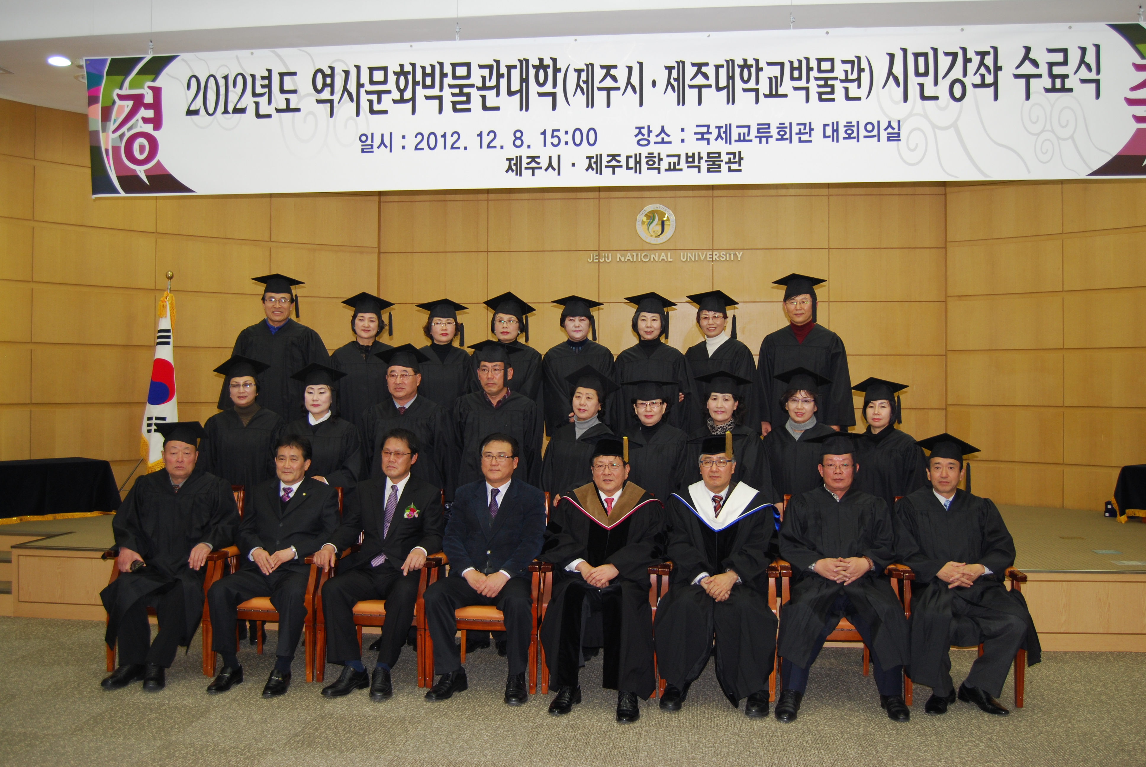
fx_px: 1052
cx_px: 573
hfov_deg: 57.2
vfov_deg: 40.1
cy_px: 384
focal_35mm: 33
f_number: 3.8
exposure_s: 1/60
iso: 280
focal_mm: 22
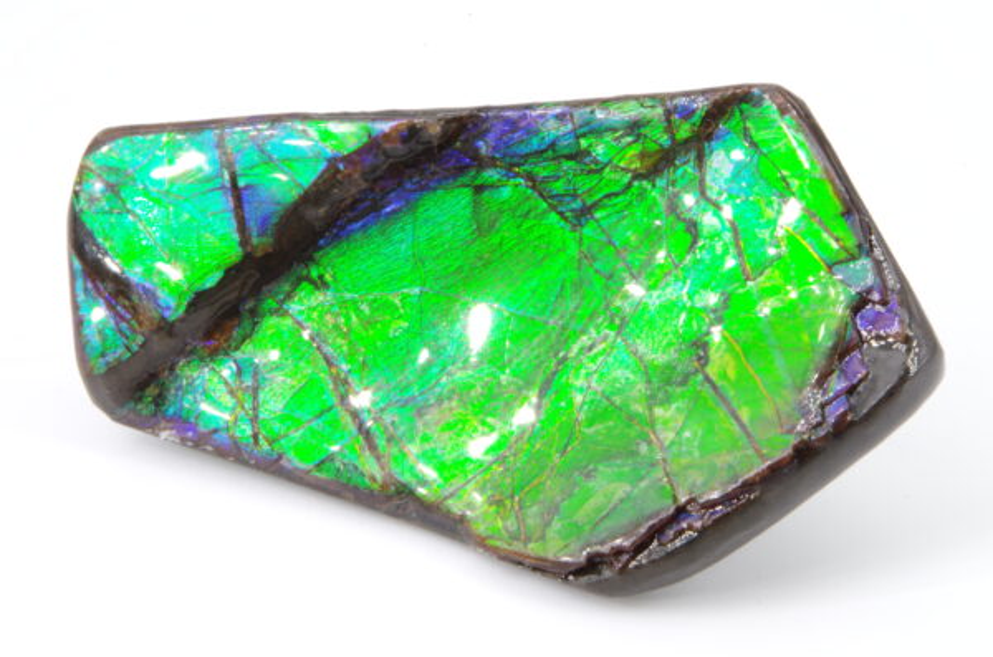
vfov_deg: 18.1
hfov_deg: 27.1
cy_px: 328
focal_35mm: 75
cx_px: 496
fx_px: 2064
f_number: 5.6
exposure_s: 1/2
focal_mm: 50
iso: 100
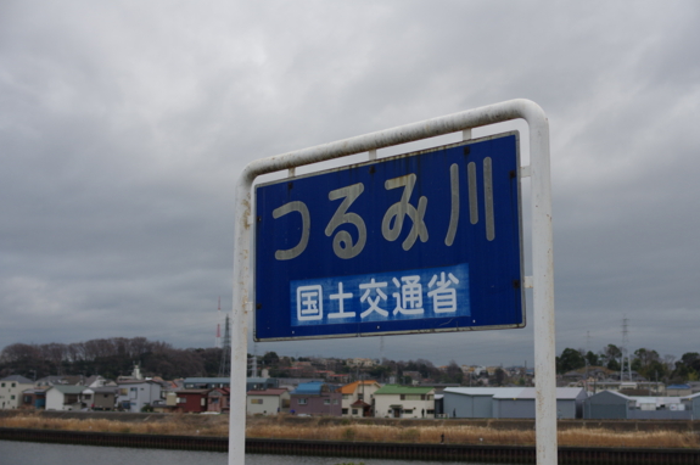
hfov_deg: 41.2
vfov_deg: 28.0
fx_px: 932
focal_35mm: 48
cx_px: 362
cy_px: 242
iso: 400
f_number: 3.5
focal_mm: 31
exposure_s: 1/500
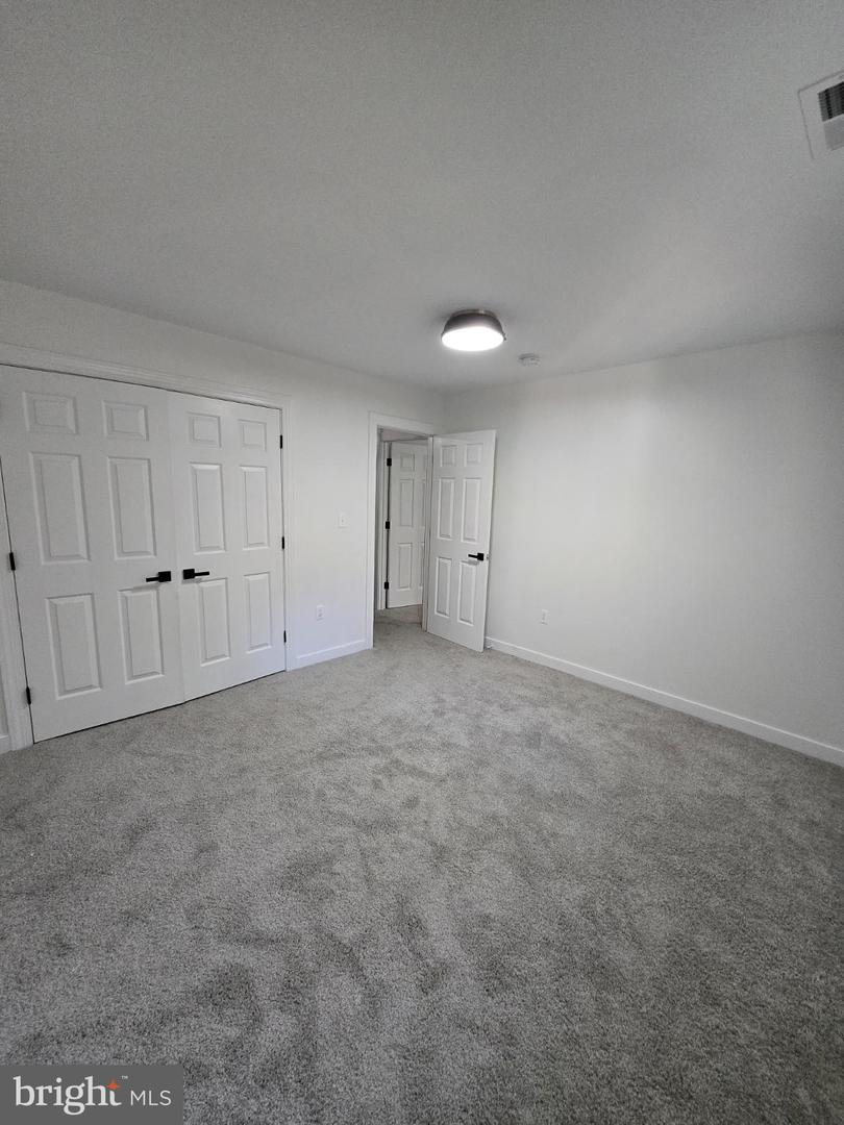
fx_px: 423
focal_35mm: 13
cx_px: 422
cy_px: 562
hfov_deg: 89.9
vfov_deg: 106.2
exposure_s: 1/60
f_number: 2.2
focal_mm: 1.7
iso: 320
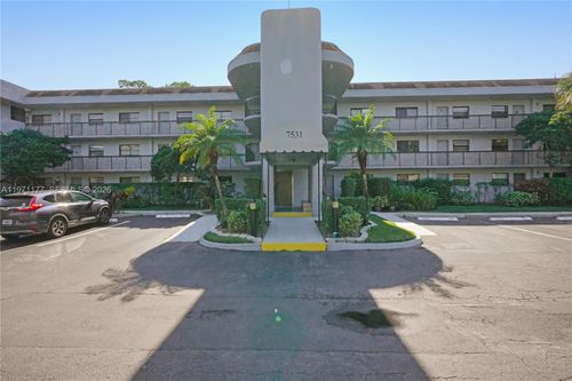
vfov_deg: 73.7
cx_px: 286
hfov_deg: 96.8
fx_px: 254
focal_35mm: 16
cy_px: 190
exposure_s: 1/4000
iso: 3200
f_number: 9
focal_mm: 16
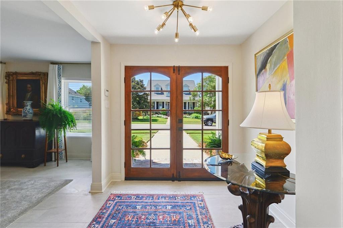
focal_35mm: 16
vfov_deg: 73.7
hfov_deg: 96.8
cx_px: 172
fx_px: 152
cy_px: 114
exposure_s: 1/160
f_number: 13
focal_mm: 16
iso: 800
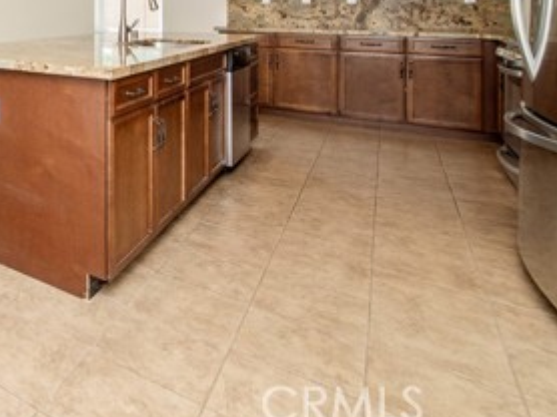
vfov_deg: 40.2
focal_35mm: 31
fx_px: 498
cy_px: 6
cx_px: -80
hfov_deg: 42.8
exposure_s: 1/100
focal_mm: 14
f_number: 5.6
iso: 200
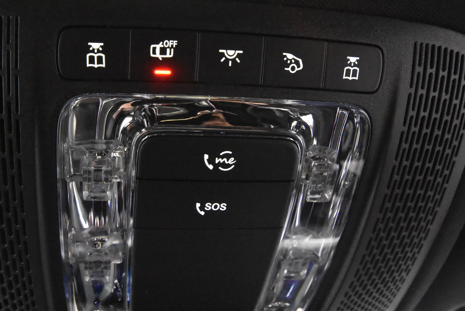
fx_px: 491
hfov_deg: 50.5
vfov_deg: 34.9
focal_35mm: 38
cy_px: 116
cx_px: 203
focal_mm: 20
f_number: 5.6
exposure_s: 1/25
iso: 12800
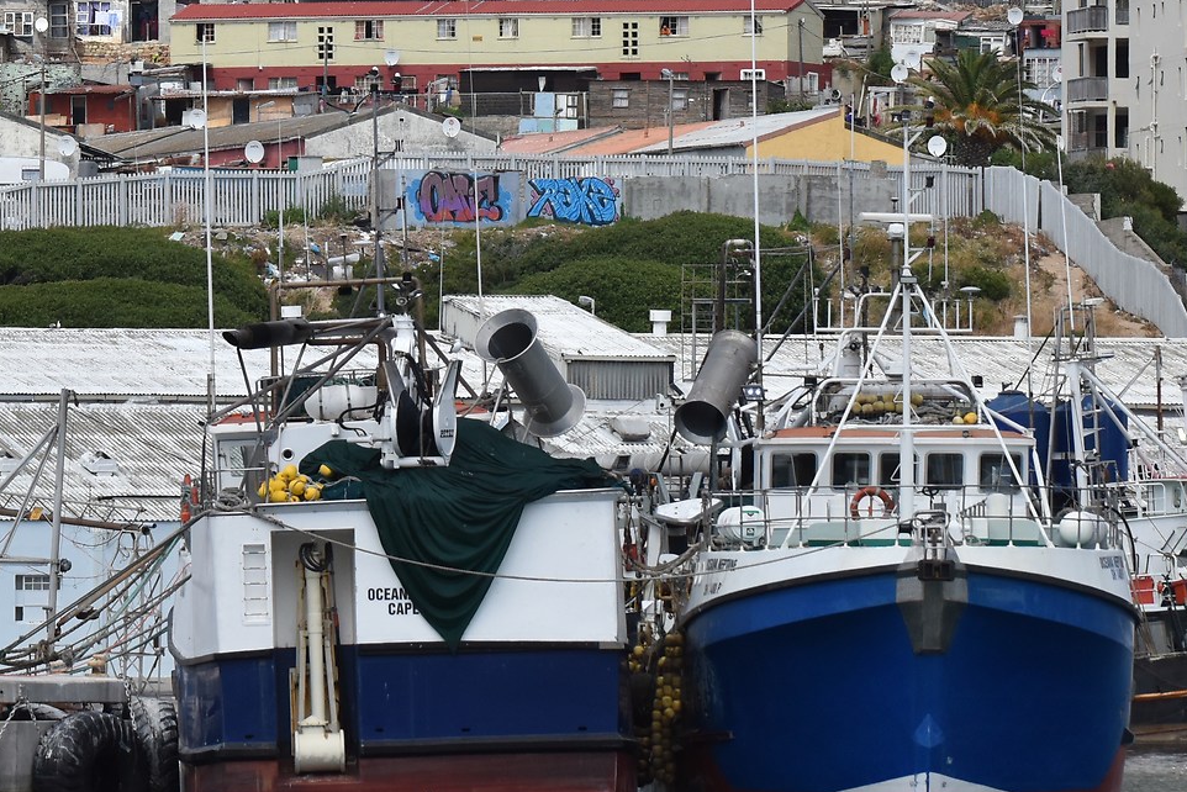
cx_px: 35
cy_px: 35
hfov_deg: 4.1
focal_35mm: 499
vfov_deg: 2.8
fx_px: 16457
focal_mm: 200
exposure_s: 1/2500
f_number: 8
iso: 640
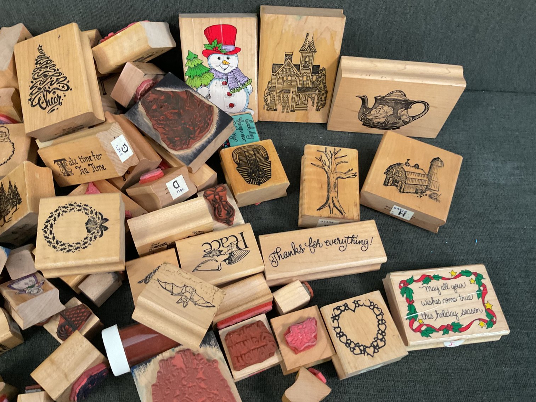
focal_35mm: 29
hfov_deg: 61.7
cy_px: 201
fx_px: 449
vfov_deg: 48.2
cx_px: 268
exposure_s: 1/60
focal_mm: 3
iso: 160
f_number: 1.8
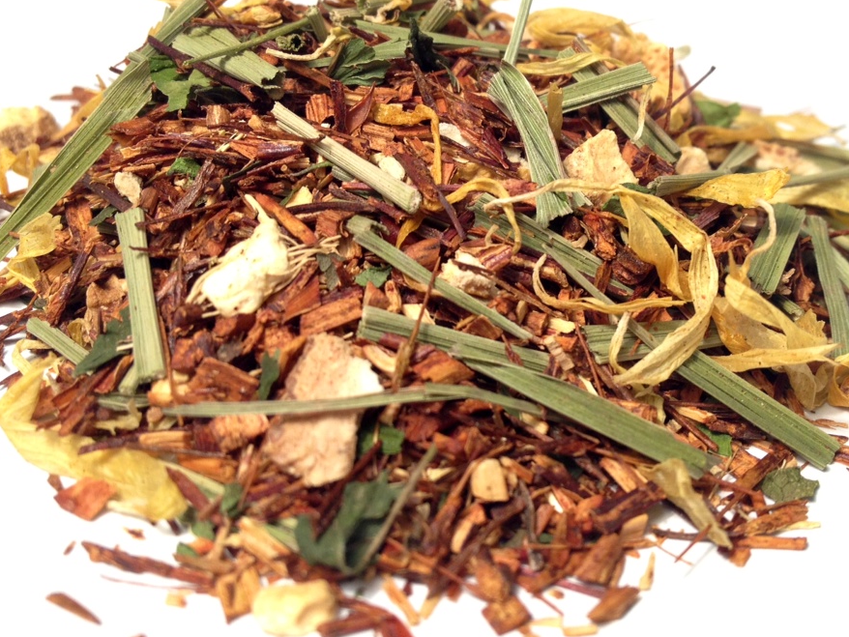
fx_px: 1251
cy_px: 258
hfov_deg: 37.4
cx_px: 494
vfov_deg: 28.5
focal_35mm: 51
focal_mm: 4.28
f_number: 2.4
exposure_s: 1/30
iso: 50
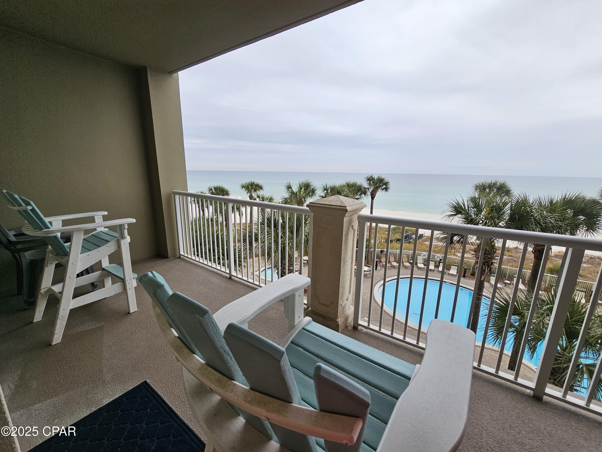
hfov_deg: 106.2
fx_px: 226
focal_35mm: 13
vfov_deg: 89.9
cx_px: 301
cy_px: 226
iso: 50
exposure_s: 1/223
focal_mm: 2.2
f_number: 2.2
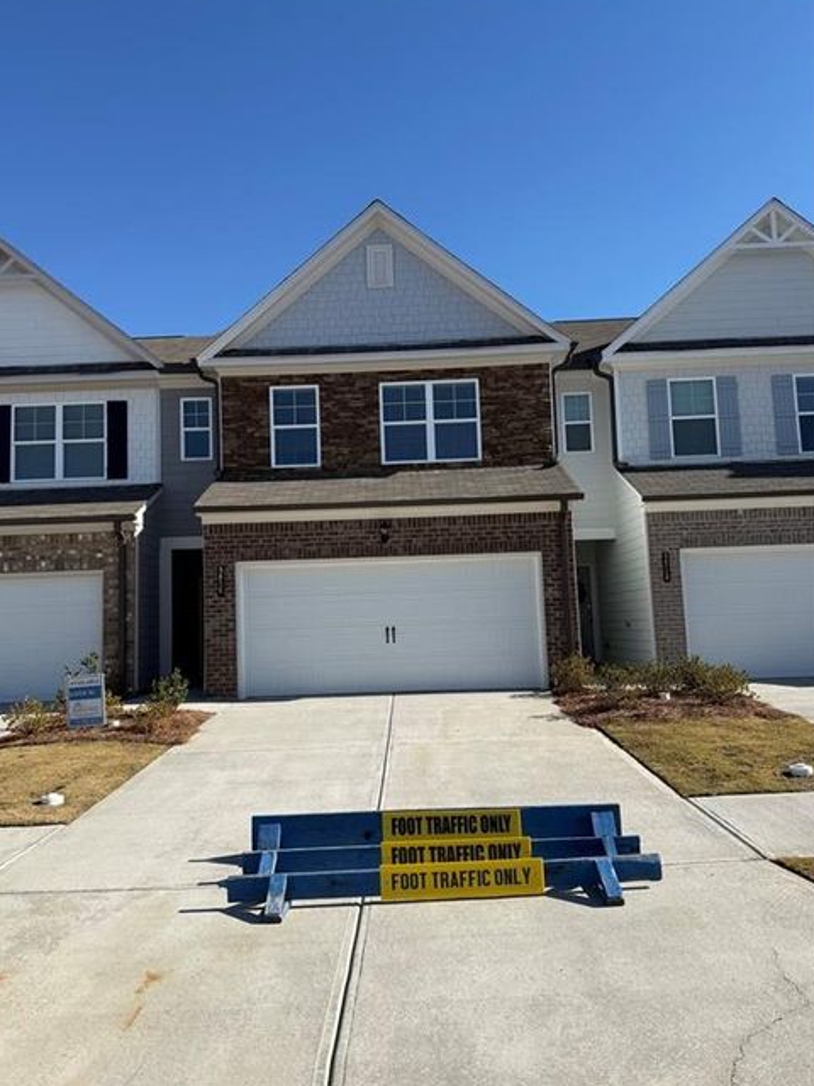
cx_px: 395
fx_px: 784
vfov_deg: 69.4
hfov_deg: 54.9
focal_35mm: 25
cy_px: 544
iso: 80
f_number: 1.78
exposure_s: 1/4975
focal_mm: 6.76
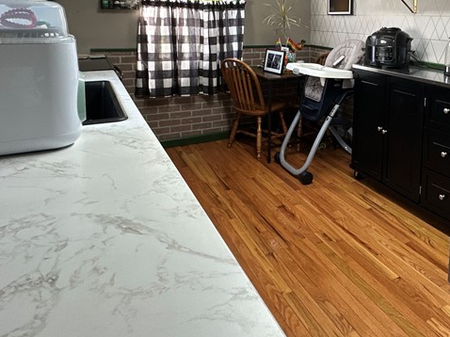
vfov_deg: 44.2
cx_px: 311
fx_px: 390
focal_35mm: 30
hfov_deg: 58.2
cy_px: 61
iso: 200
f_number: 2.2
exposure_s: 1/120
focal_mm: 2.22
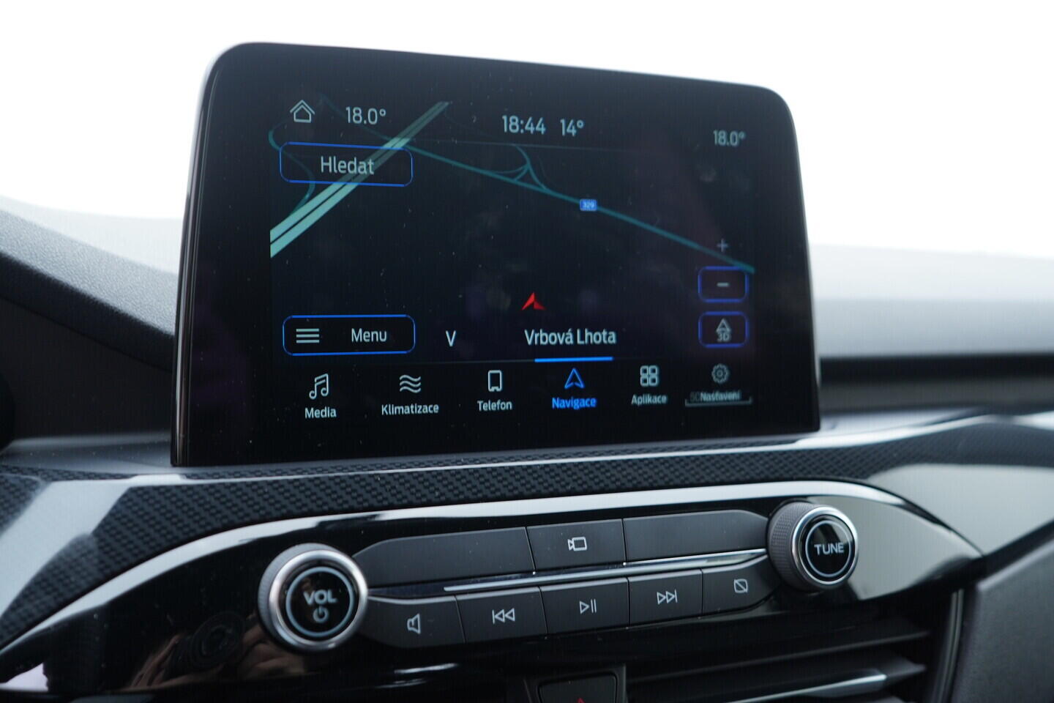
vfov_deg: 36.9
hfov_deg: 53.1
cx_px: 527
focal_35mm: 36
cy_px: 352
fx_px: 1054
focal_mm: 24
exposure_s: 1/40
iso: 250
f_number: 2.8
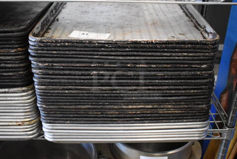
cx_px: 118
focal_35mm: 42
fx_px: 277
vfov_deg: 32.0
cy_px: 80
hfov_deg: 46.3
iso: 5600
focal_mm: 28
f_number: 4.2
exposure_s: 1/125
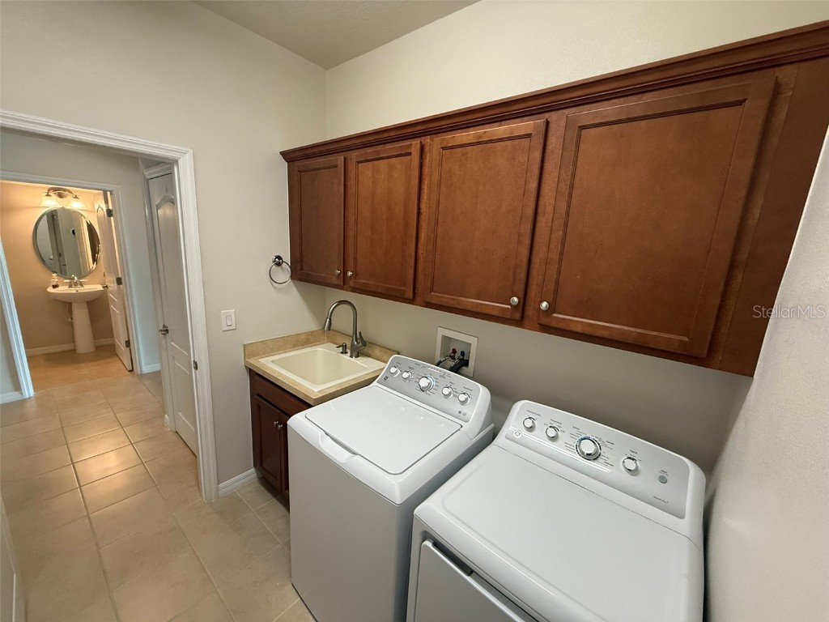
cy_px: 311
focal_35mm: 14
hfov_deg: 102.1
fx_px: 335
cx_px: 414
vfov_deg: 85.7
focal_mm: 2.22
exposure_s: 1/120
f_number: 2.2
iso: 400
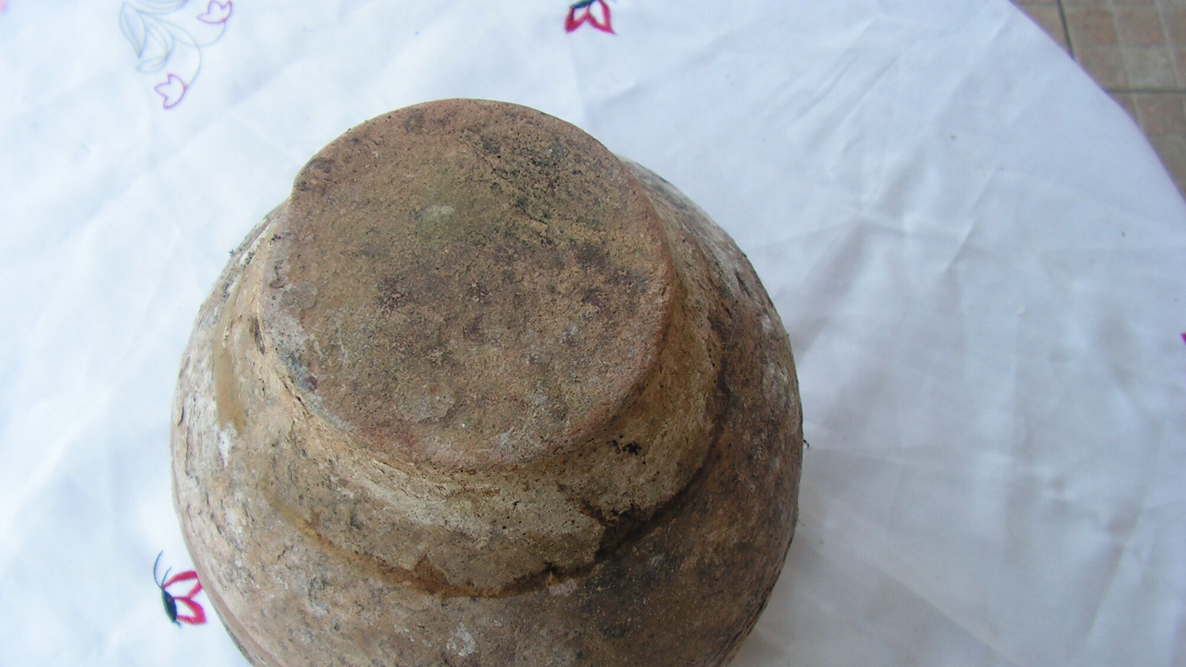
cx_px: 586
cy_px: 437
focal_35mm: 40
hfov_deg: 50.5
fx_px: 1258
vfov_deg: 29.5
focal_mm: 6
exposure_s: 1/160
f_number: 3.2
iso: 64
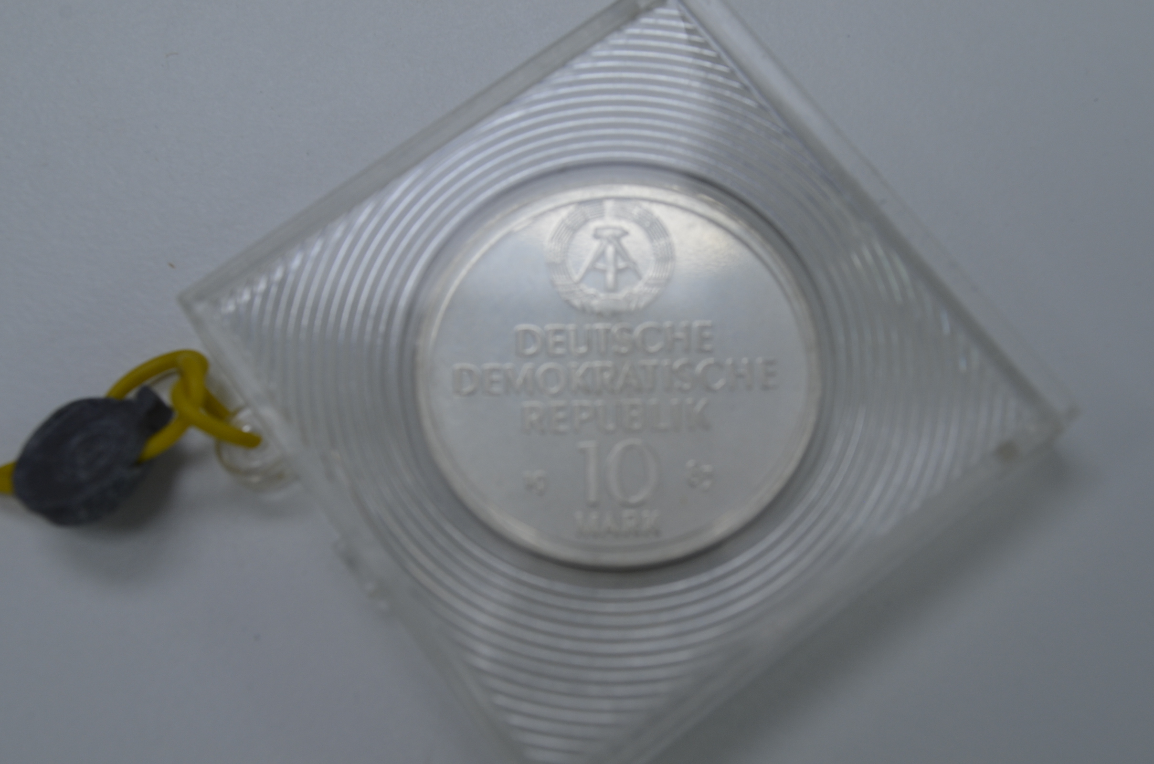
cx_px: 584
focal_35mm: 52
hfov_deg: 38.3
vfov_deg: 25.9
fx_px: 1663
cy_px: 382
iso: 220
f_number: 8
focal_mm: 34
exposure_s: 1/60
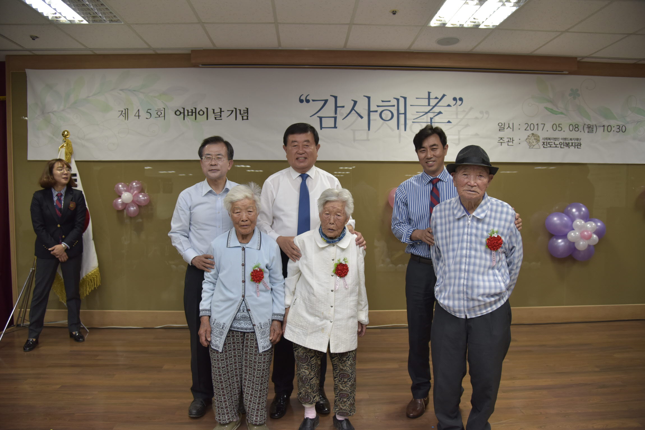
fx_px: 430
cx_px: 322
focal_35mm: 24
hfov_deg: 73.7
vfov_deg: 53.2
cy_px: 215
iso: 800
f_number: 4
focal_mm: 24
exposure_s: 1/125
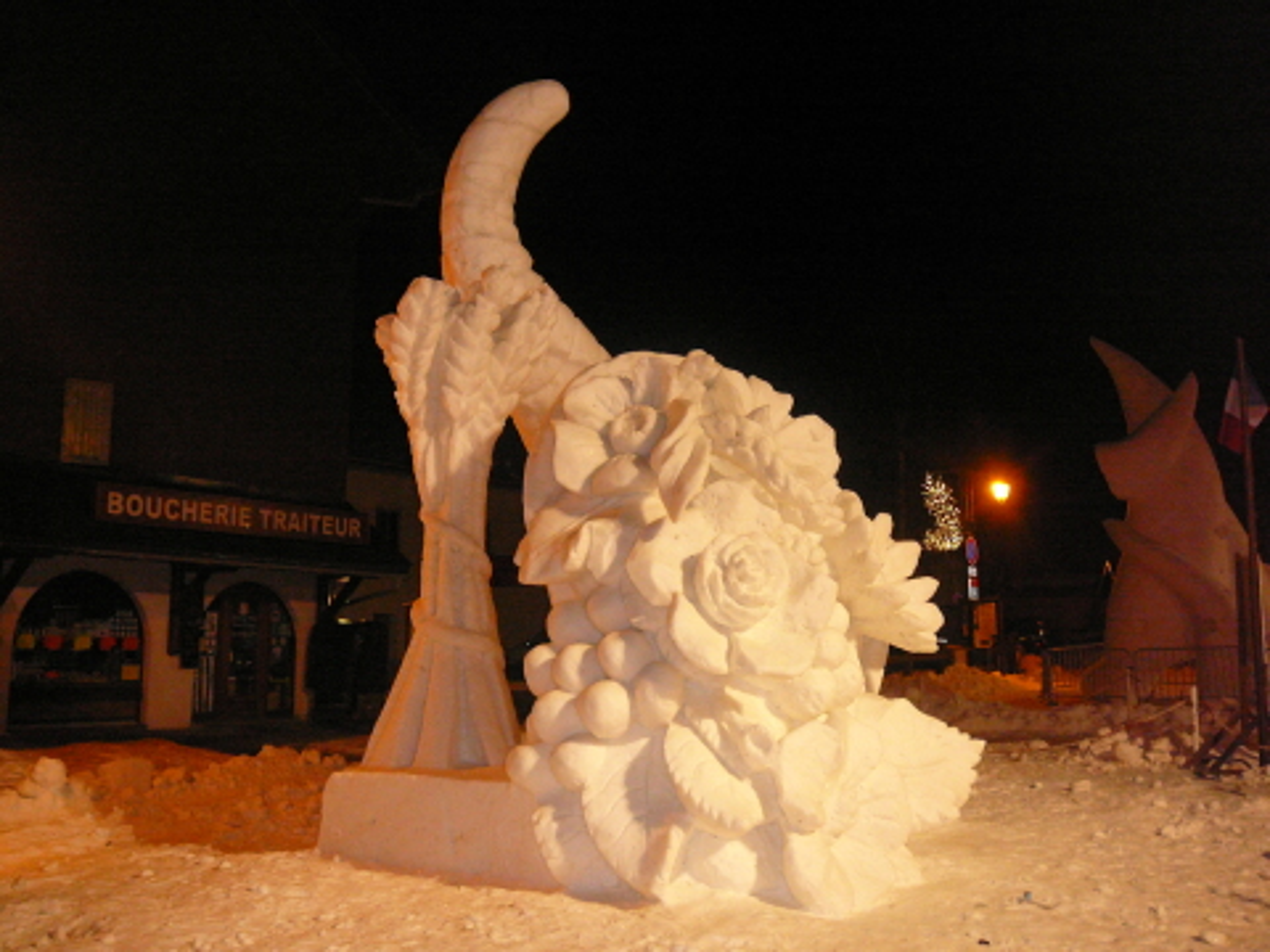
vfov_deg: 40.7
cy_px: 476
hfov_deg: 52.6
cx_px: 635
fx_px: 1284
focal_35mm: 35
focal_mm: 5.2
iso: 400
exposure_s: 1/30
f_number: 2.8
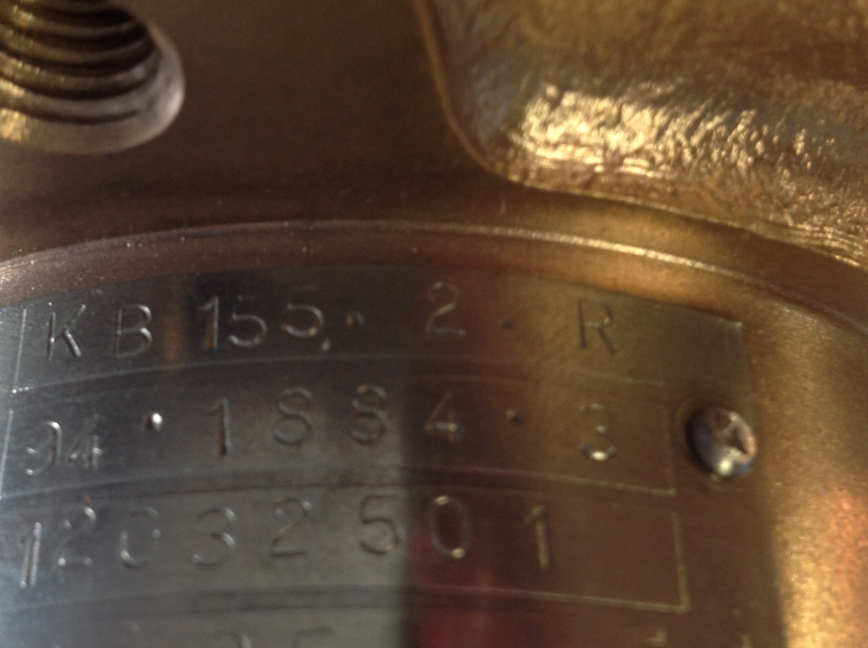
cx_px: 386
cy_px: 367
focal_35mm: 52
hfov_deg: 36.8
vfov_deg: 27.9
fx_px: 1302
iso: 100
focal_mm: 4.28
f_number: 2.4
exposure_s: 1/15
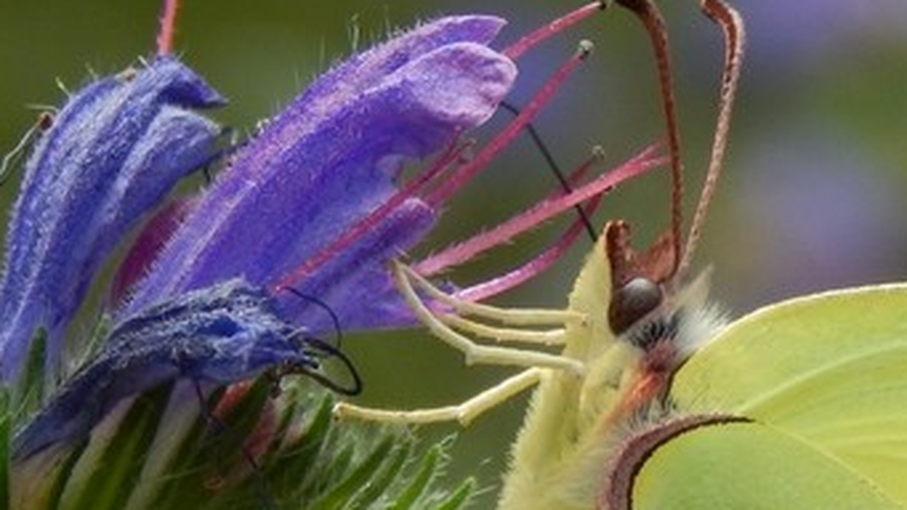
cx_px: 795
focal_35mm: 414
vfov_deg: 2.9
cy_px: 656
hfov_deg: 5.2
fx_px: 9959
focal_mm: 28.7
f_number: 5.1
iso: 125
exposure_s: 1/400
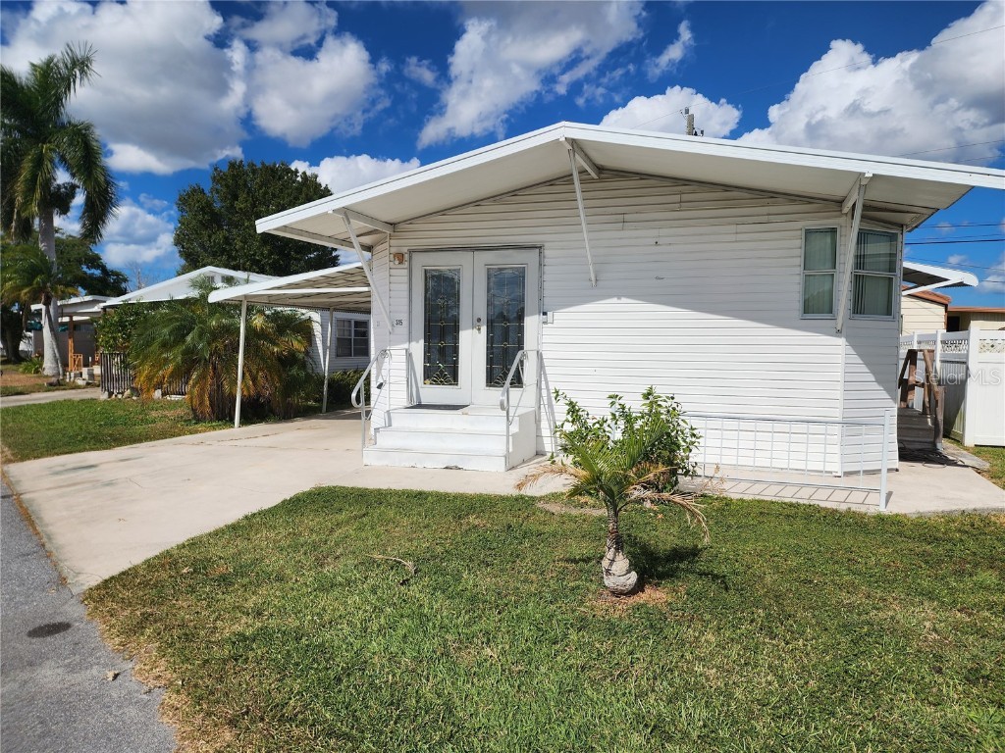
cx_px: 502
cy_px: 376
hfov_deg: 73.9
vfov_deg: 58.9
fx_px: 668
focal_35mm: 23
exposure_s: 1/3418
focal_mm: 6.4
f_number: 1.8
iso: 12
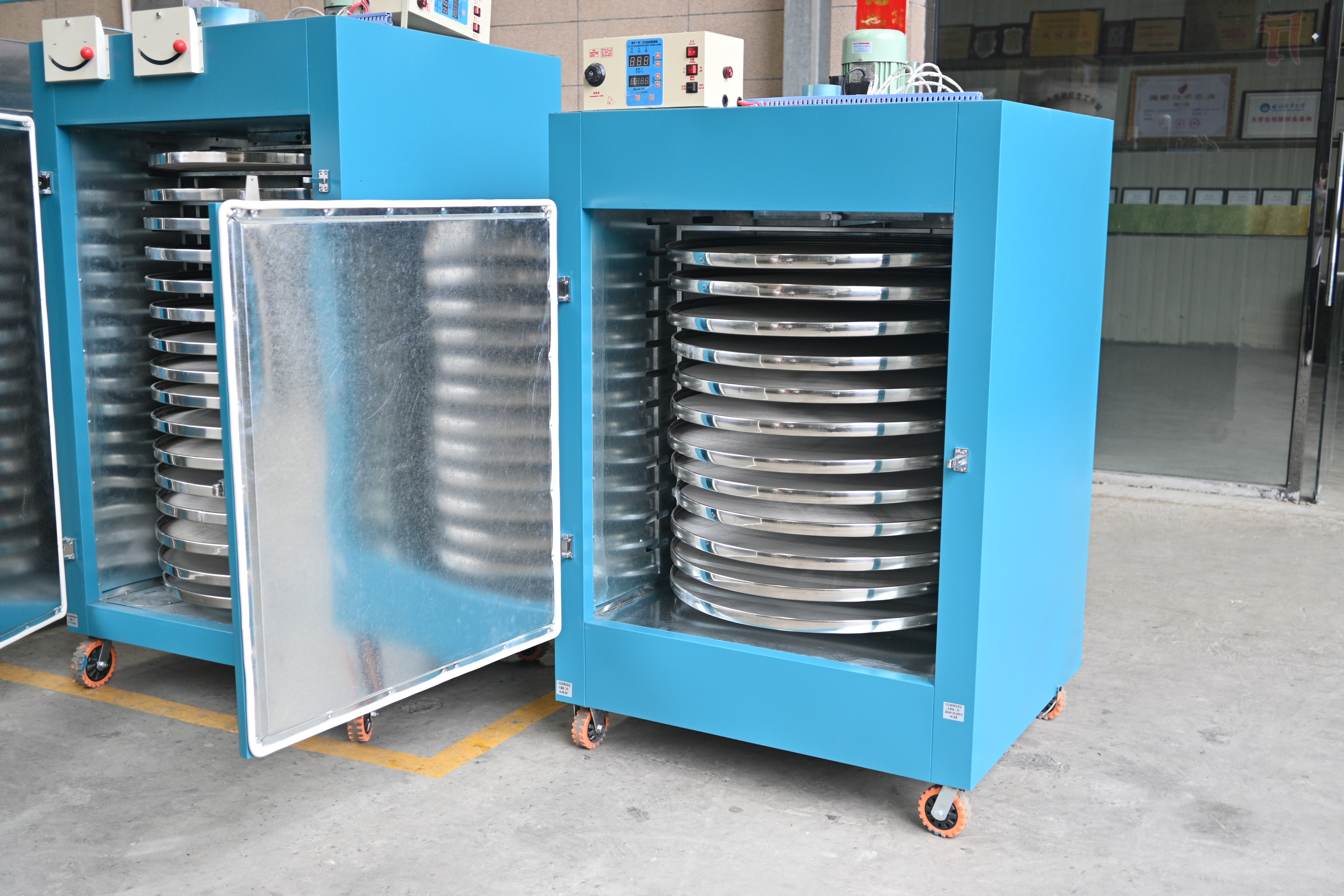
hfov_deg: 53.1
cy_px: 448
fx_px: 1344
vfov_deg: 36.9
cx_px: 672
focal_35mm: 36
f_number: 1.7
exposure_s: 1/200
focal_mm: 24
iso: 180
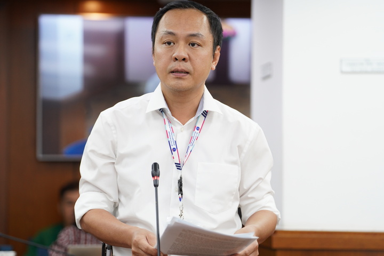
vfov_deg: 12.1
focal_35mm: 113
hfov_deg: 18.1
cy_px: 128
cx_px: 192
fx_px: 1205
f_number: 2.8
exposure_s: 1/640
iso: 1600
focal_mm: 113
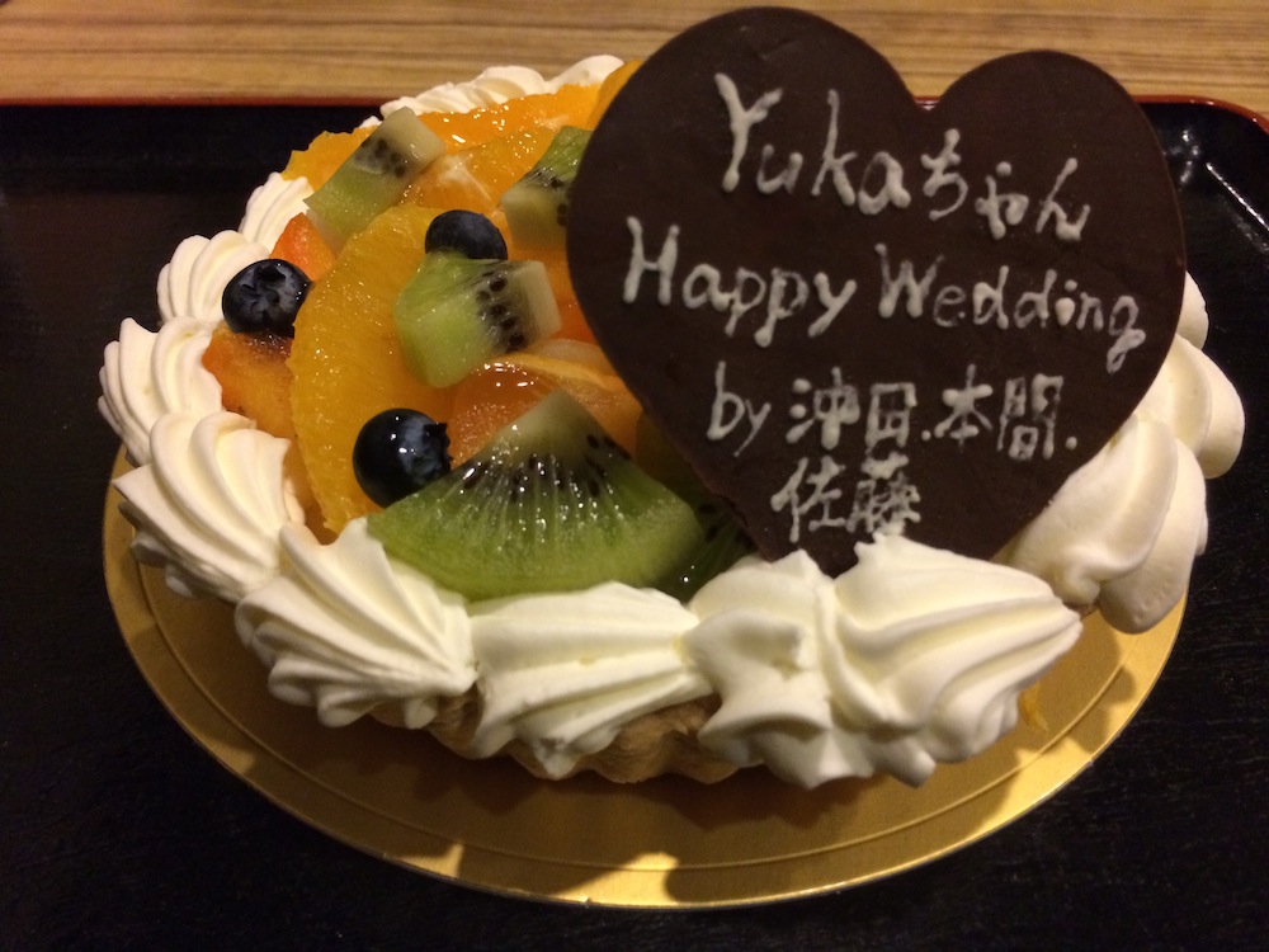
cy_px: 476
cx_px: 634
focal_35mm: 30
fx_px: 1100
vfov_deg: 46.8
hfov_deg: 60.0
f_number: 2.2
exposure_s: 1/30
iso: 320
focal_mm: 4.12
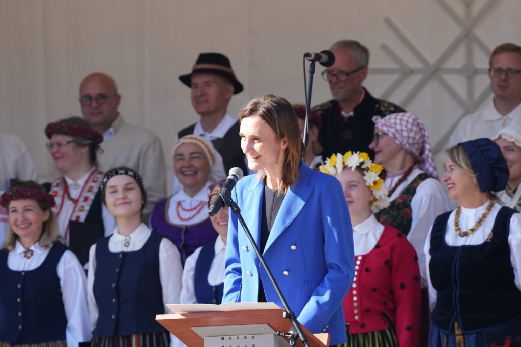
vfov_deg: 5.5
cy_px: 174
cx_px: 260
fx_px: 3618
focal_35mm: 250
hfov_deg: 8.2
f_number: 3.5
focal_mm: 167
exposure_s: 1/3200
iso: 640
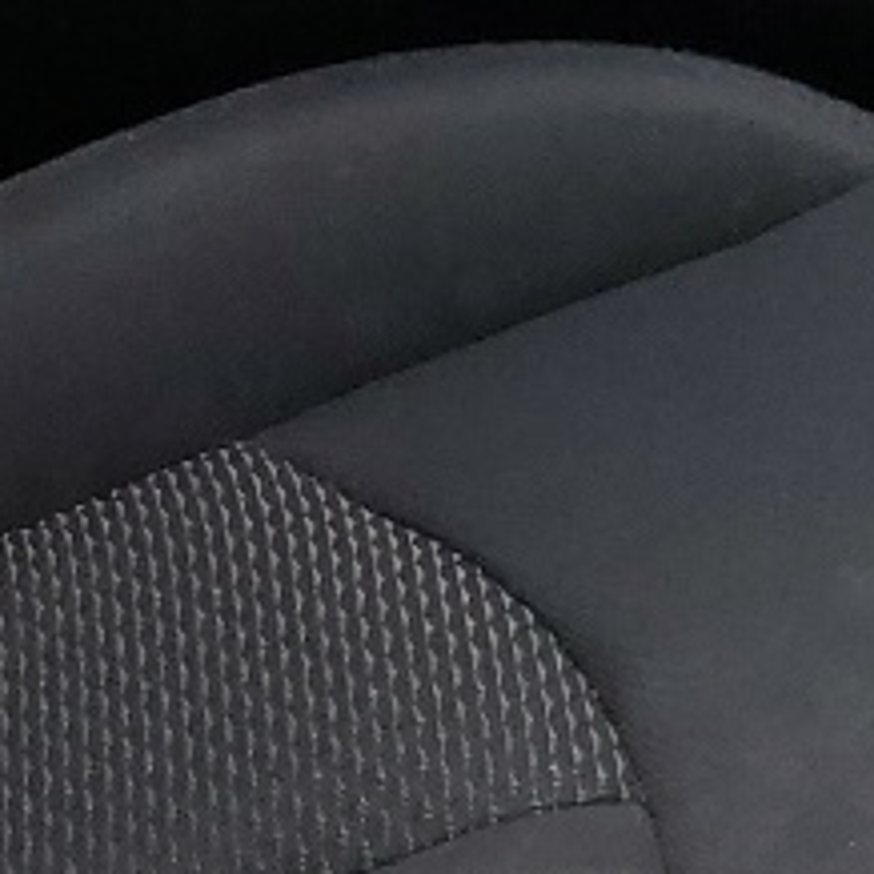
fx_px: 4828
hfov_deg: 10.3
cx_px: 401
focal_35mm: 169
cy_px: -962
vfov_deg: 9.6
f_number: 1.5
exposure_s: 1/256
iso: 50
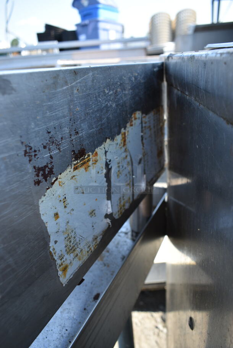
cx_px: 116
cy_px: 174
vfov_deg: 67.3
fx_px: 262
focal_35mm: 27
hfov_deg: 48.0
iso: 100
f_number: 5.6
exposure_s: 1/125
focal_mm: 18
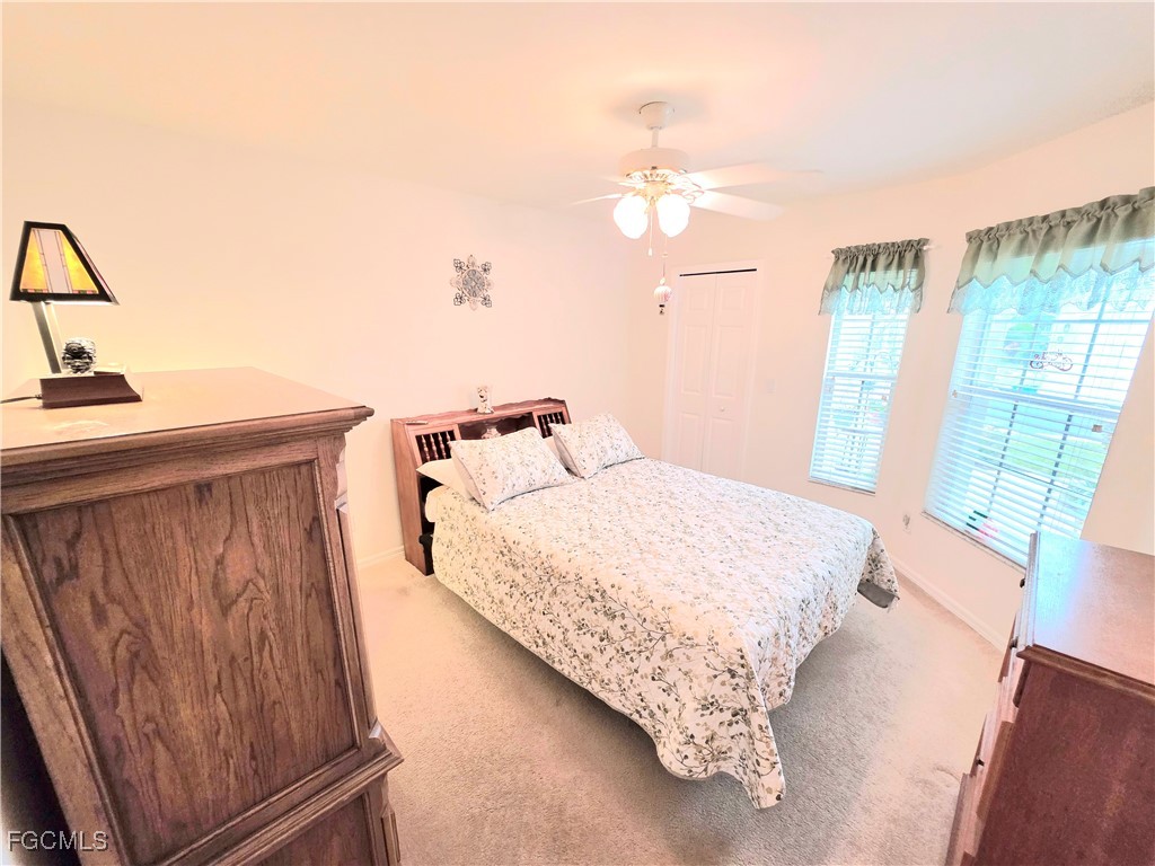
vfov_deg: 89.9
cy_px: 433
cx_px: 578
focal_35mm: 13
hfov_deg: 106.2
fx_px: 434
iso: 200
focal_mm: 2.2
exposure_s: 1/120
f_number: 1.9
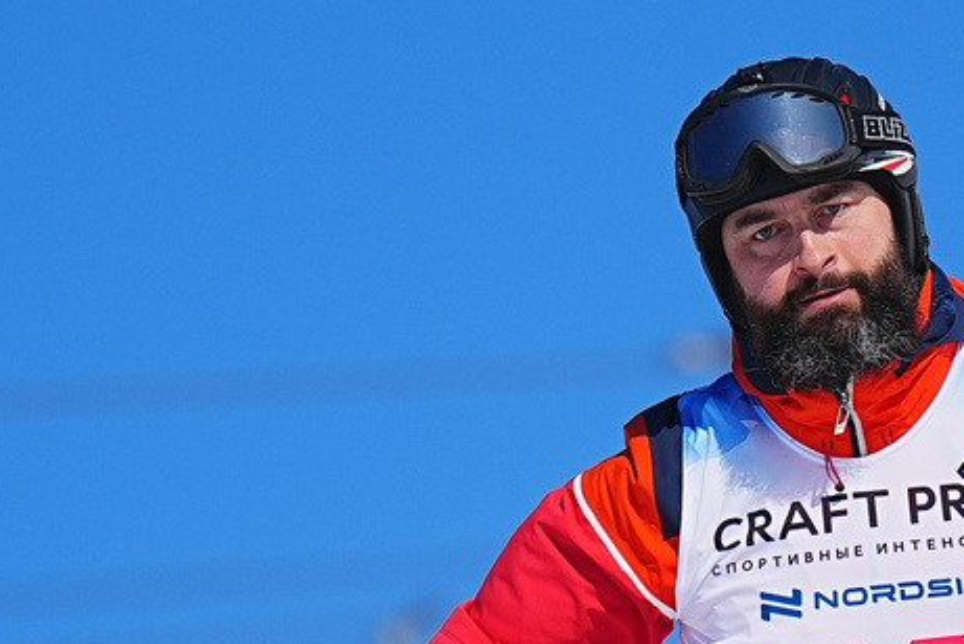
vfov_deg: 1.2
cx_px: 726
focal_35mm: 1110
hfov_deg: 1.9
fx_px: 29741
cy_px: 760
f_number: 2.8
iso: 100
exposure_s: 1/5000
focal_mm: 200
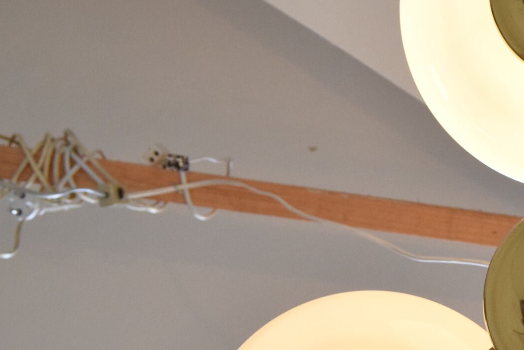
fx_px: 1733
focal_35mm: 119
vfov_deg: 11.5
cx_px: 589
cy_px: 287
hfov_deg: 16.6
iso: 1600
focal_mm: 28
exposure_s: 1/160
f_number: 6.3
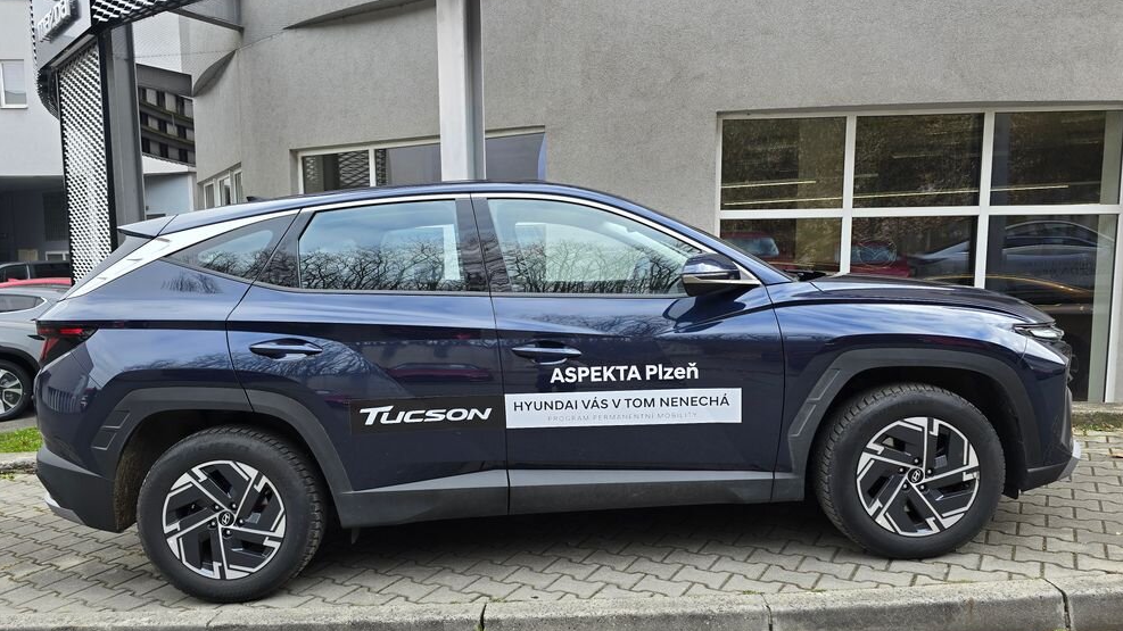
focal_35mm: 26
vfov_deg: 44.3
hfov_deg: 71.9
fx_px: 774
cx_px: 543
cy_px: 351
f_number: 1.7
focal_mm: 6.3
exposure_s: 1/180
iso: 32
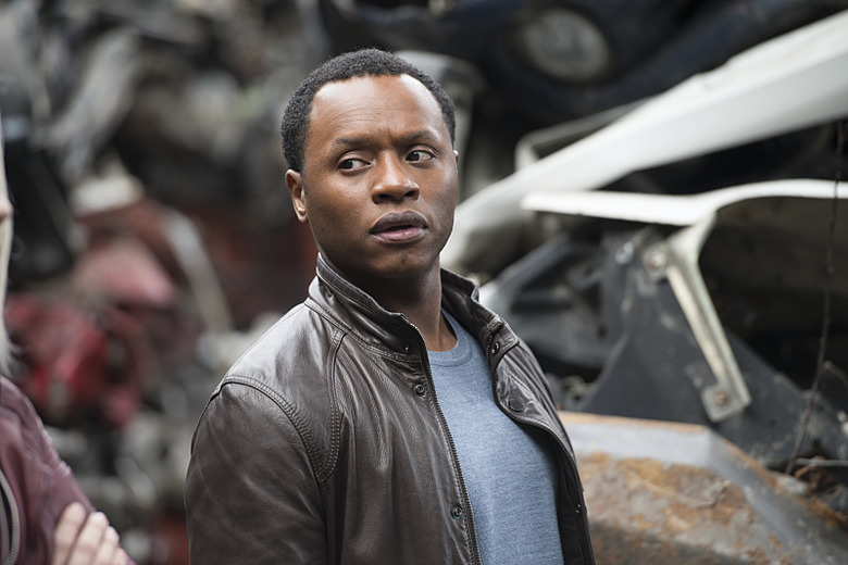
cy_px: 282
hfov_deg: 10.3
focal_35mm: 200
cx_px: 424
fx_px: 4711
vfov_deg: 6.9
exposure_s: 1/125
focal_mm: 200
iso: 160
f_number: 3.5
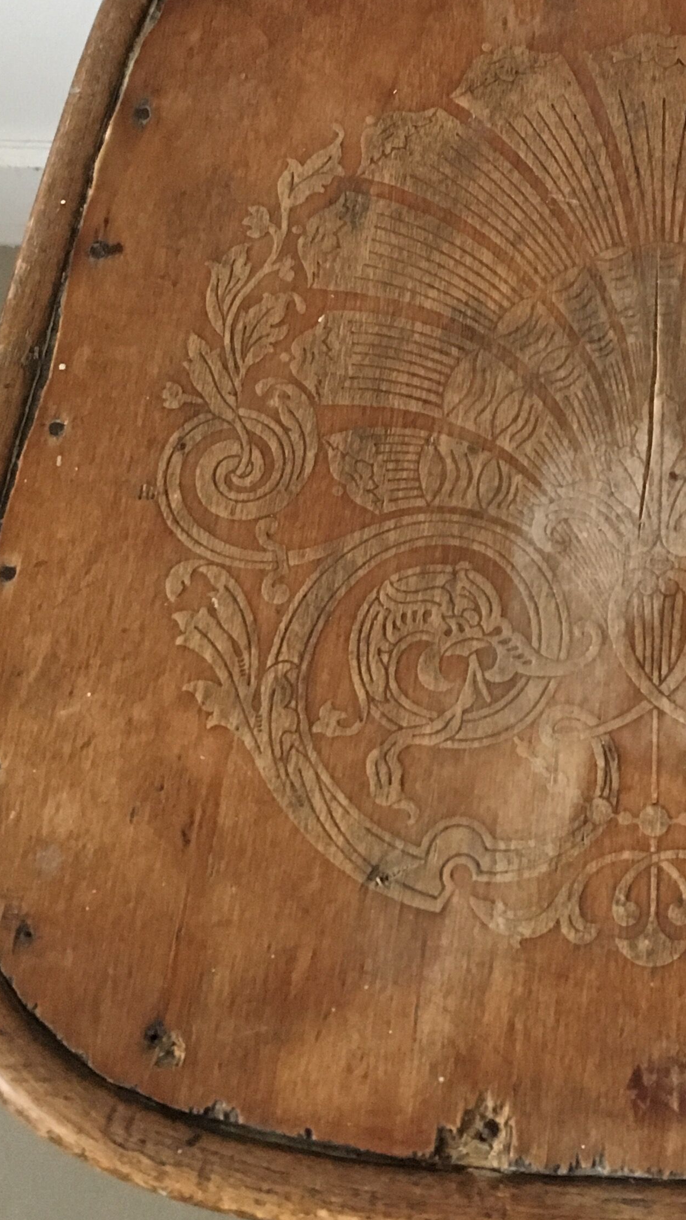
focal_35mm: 57
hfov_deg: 20.4
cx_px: 691
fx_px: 1843
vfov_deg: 36.0
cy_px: 343
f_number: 2.2
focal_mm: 4.15
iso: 200
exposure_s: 1/17
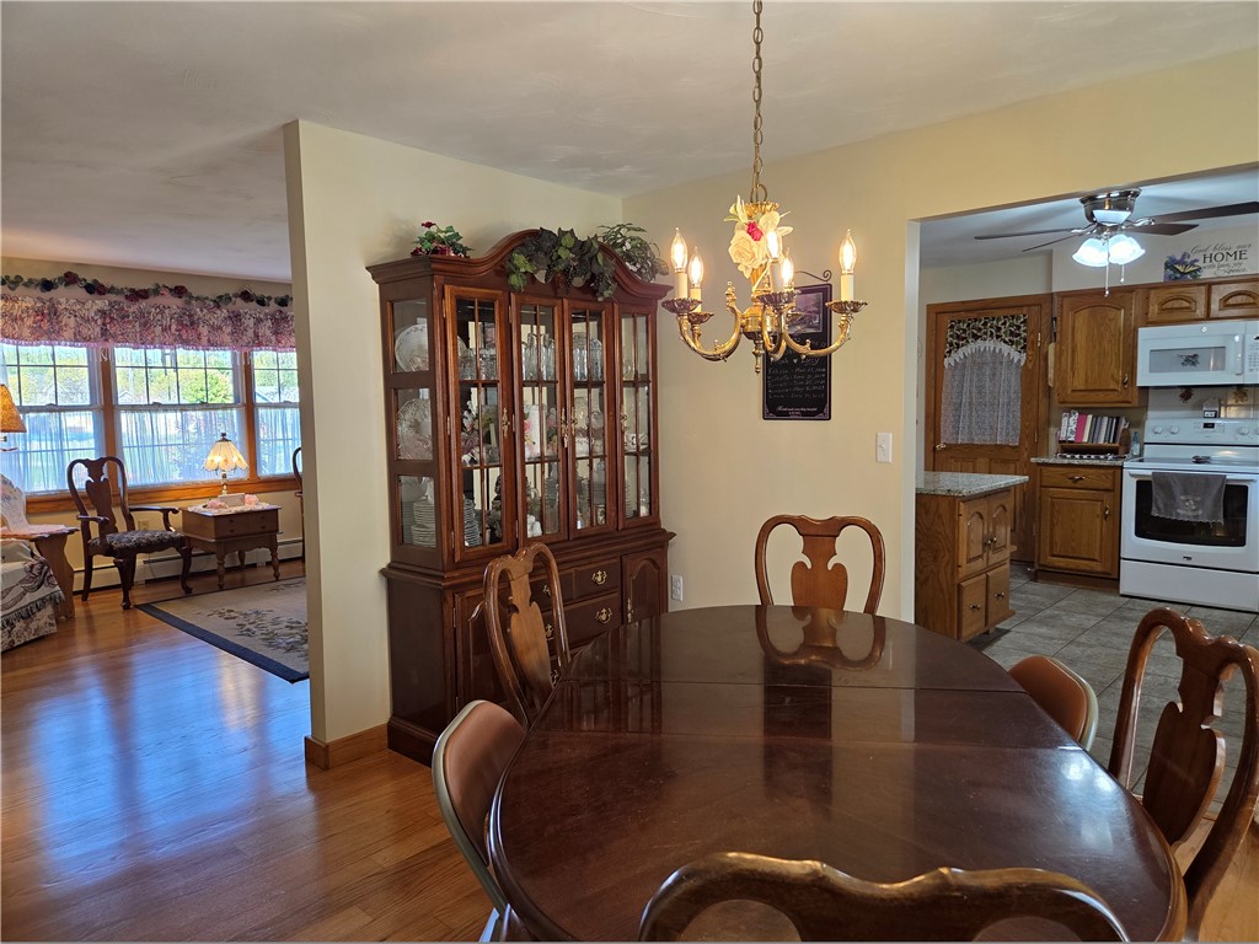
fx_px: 837
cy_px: 472
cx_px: 630
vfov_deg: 58.9
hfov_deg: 73.9
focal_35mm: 23
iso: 125
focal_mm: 5.4
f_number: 1.8
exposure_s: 1/120
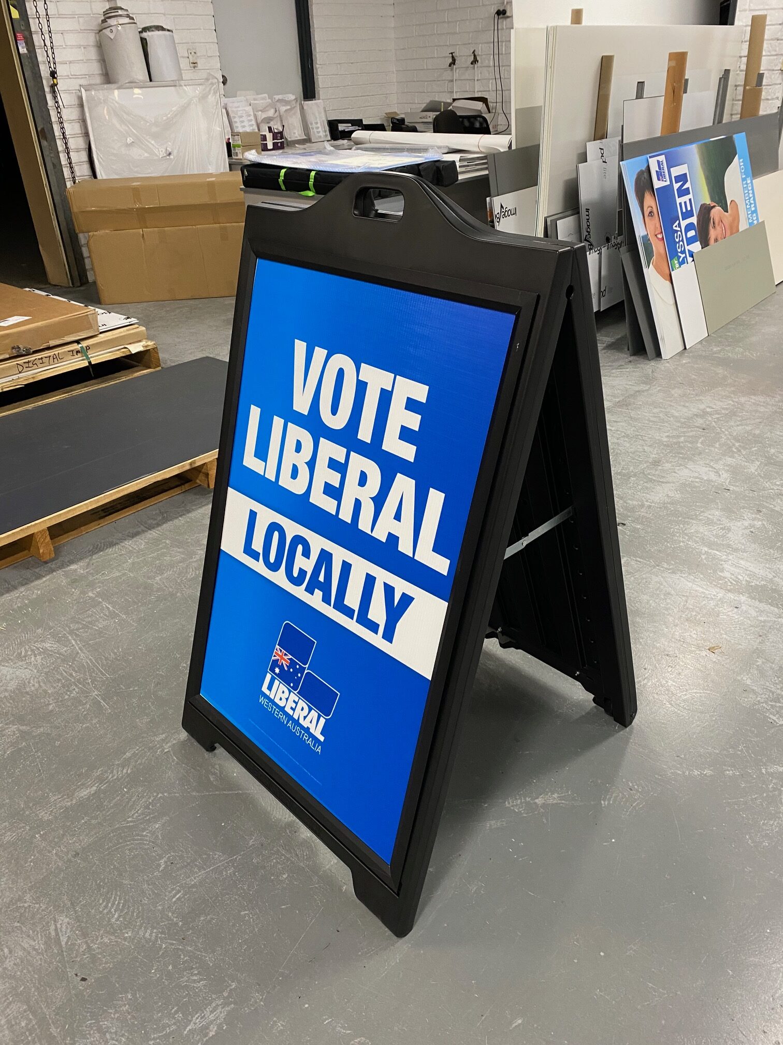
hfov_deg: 53.1
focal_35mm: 26
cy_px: 522
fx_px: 784
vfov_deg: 67.3
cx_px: 392
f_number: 1.8
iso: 200
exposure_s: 1/50
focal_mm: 4.25
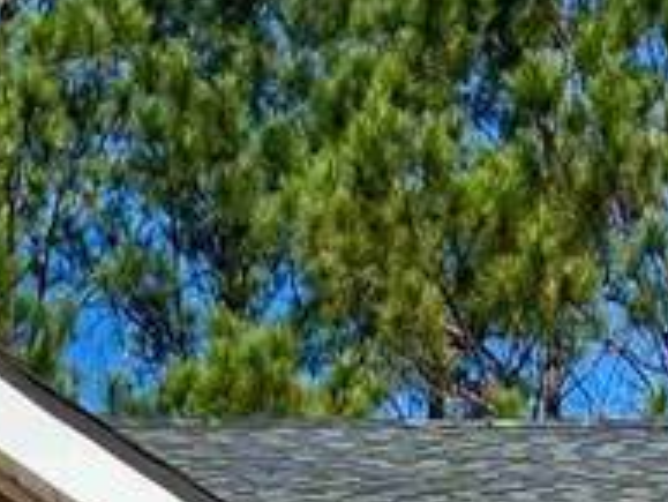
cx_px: 277
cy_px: 1575
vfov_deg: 7.5
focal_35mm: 172
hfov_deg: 11.5
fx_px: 3321
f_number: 1.5
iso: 50
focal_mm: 5.7
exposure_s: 1/7463
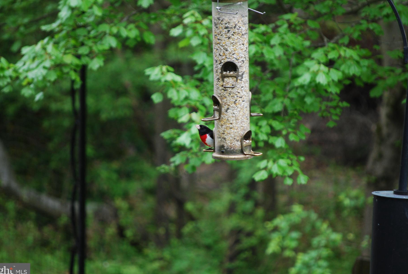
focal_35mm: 337
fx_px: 3826
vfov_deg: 4.1
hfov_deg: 6.1
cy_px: 125
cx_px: 209
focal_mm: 200
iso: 400
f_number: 5.6
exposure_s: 1/160
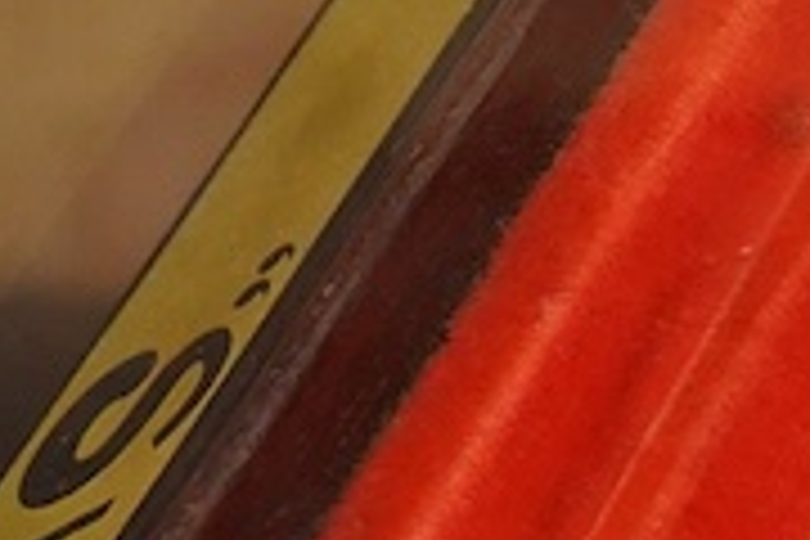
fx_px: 6322
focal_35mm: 281
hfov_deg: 7.0
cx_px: 1825
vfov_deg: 4.9
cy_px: 603
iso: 2500
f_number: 11
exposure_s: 1/100
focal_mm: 30
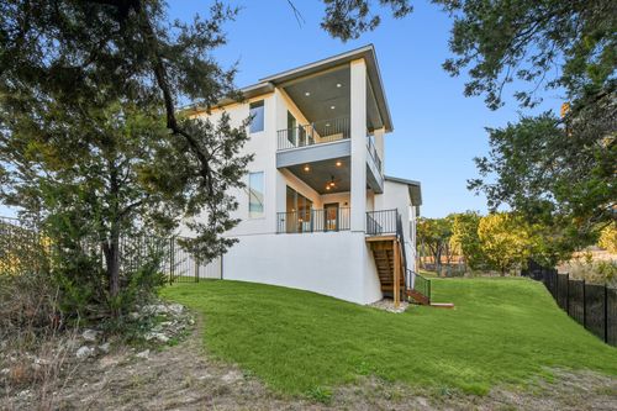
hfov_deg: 100.4
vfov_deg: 77.3
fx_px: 257
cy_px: 206
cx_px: 308
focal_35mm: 15
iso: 400
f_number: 8
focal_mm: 10
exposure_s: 1/160
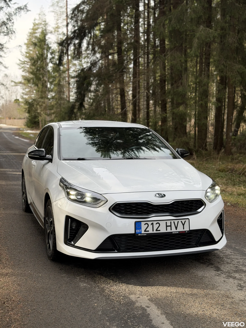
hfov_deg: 30.3
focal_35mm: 48
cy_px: 164
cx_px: 123
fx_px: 455
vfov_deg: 39.7
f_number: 1.78
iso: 64
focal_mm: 6.76
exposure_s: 1/646
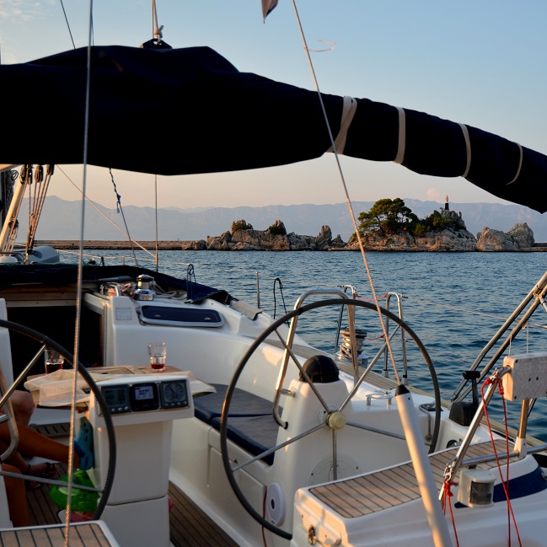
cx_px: 387
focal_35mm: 47
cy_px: 275
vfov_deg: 36.1
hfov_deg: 35.5
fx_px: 840
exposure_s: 1/200
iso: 125
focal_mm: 24
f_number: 4.5
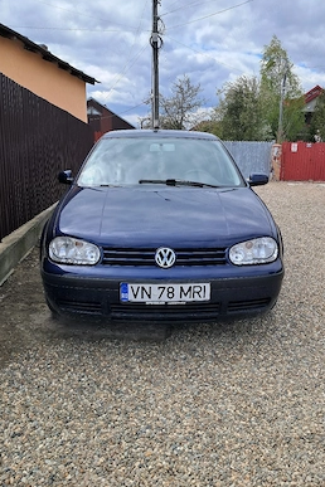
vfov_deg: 63.7
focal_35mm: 29
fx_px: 393
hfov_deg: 45.0
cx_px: 169
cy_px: 243
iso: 50
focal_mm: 4
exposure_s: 1/769
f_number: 1.8
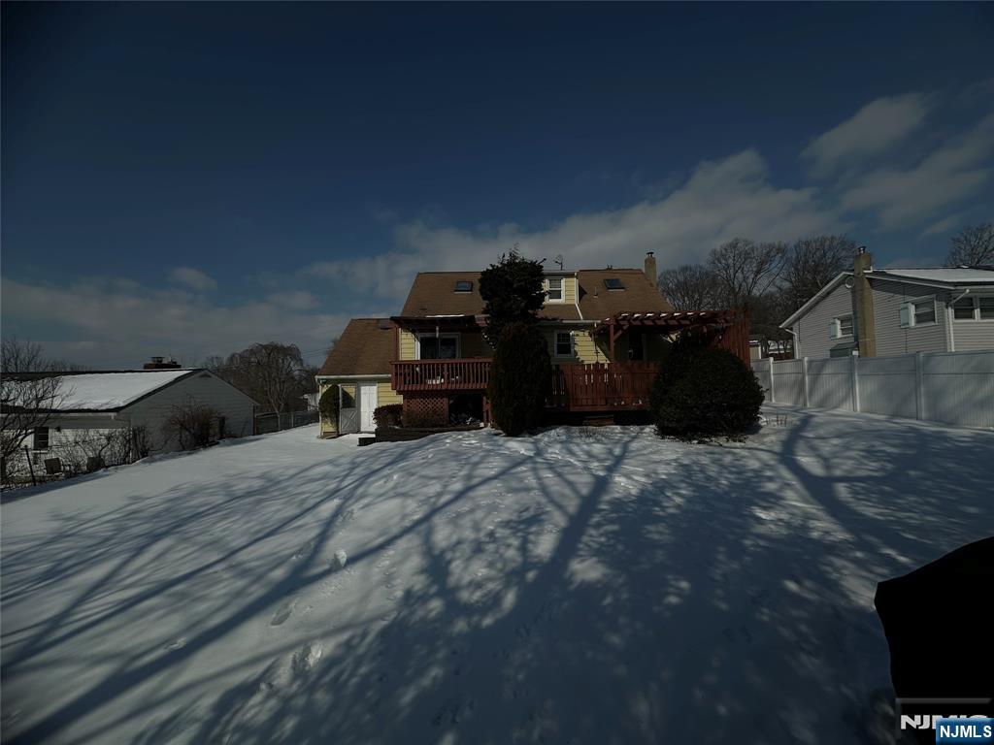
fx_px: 402
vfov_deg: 85.7
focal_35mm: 14
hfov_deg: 102.1
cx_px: 497
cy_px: 372
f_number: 2.2
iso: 32
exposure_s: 1/9804
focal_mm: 2.22
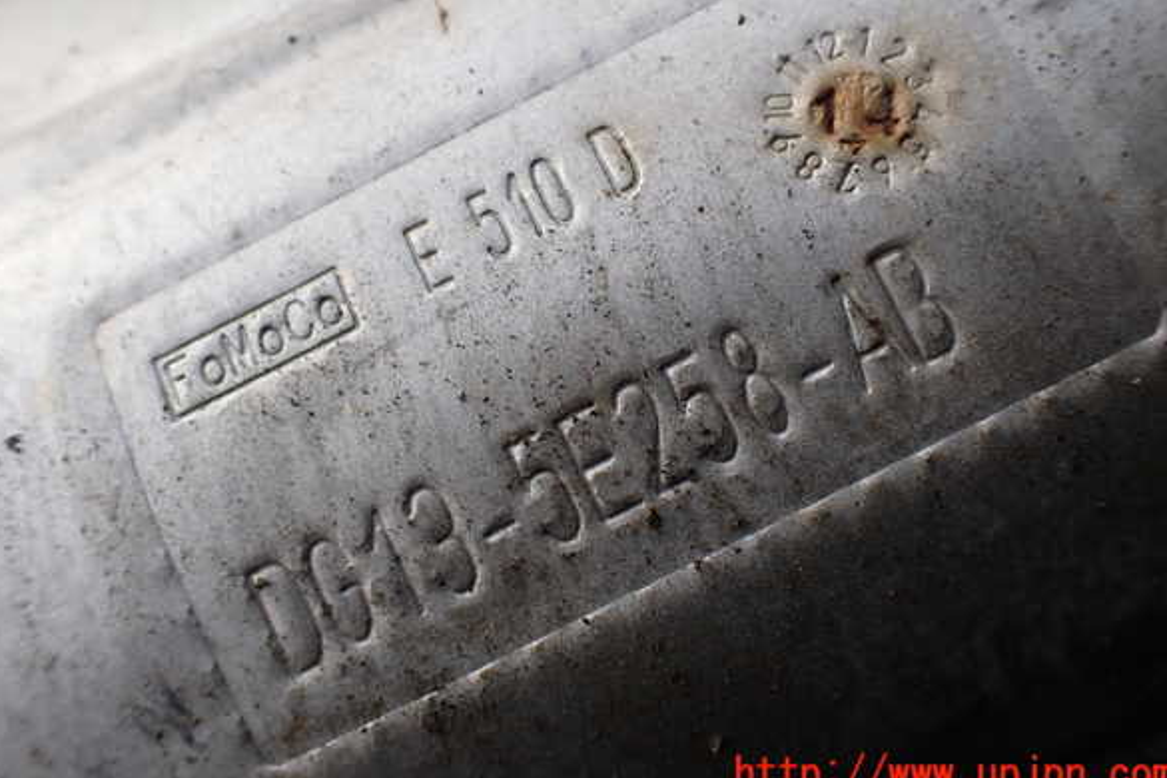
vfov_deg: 41.1
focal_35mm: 32
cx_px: 586
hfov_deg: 58.7
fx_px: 1037
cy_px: 351
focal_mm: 5.4
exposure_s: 1/640
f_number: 3.2
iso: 100
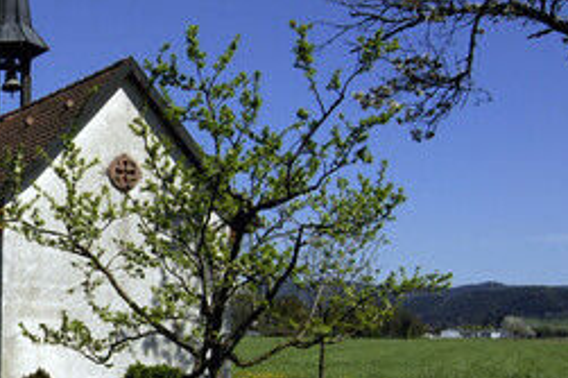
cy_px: 251
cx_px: -9
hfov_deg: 27.7
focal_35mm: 68
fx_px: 1075
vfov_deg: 19.9
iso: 100
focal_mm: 19
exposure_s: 1/160
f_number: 11
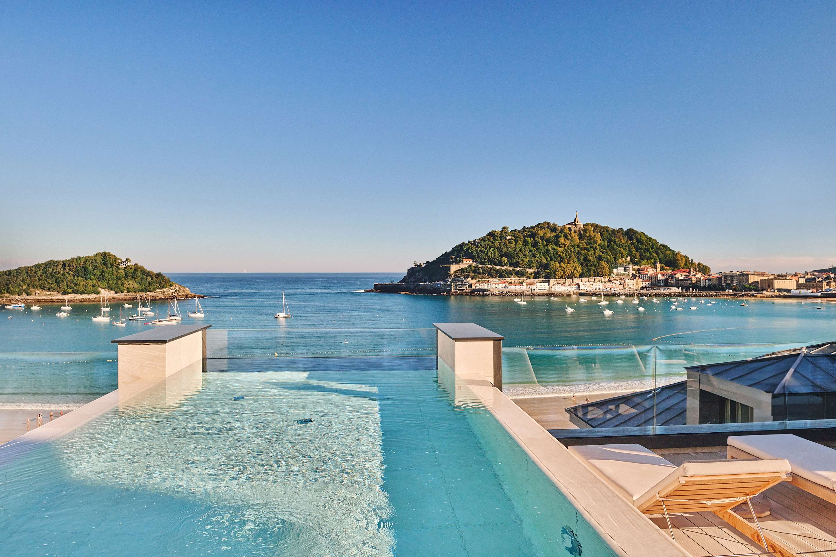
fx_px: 604
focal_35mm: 26
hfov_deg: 69.4
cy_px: 278
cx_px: 418
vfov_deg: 49.6
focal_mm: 26
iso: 200
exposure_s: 1/320
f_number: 9
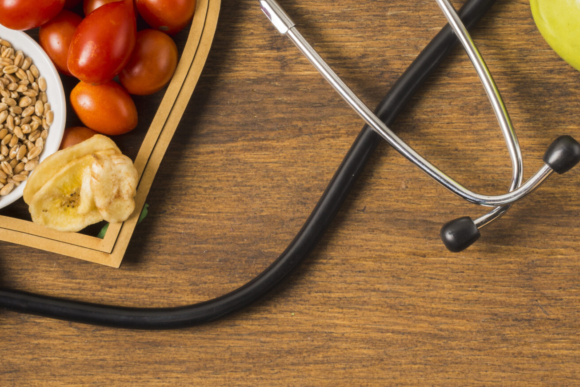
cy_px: 53
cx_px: 230
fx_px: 1659
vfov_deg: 13.2
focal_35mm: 103
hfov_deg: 19.8
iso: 160
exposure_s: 1/160
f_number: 10
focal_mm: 35
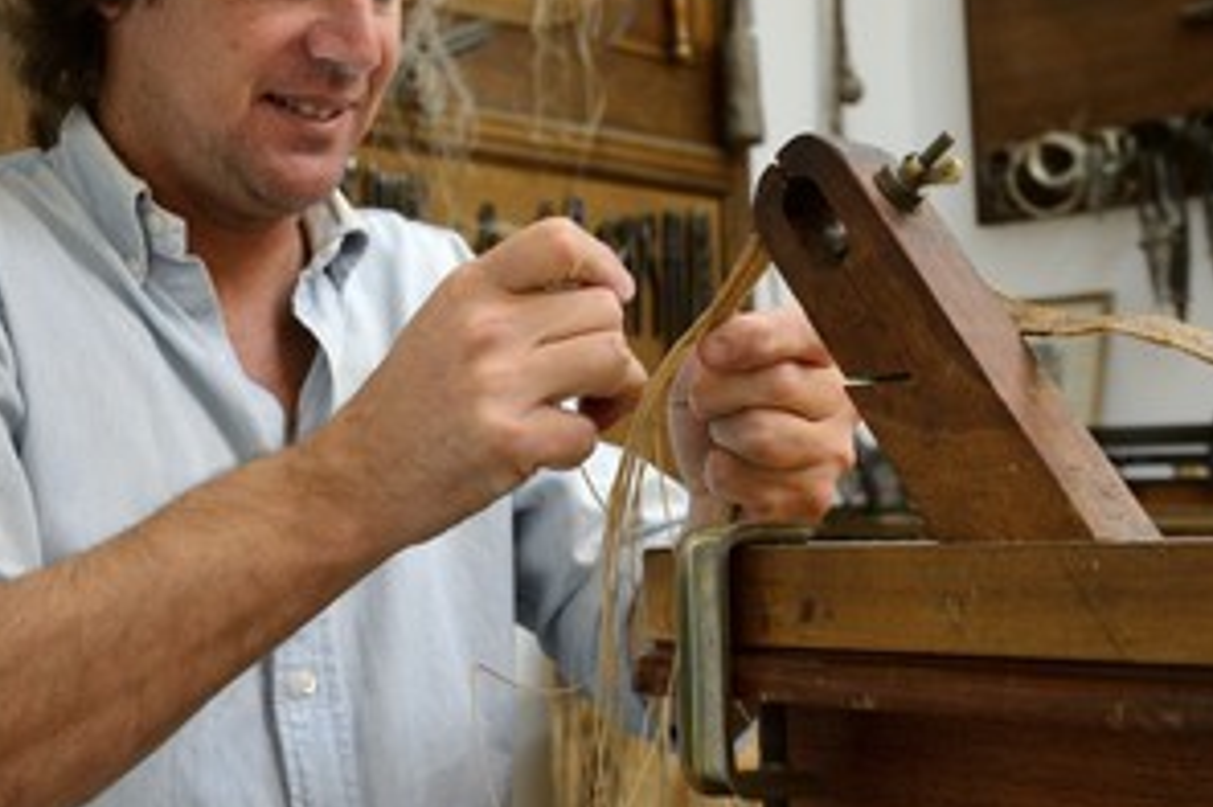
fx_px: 1818
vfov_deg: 24.9
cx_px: 455
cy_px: 246
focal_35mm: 54
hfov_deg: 36.7
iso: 1600
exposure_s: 1/80
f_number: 7.1
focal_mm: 38
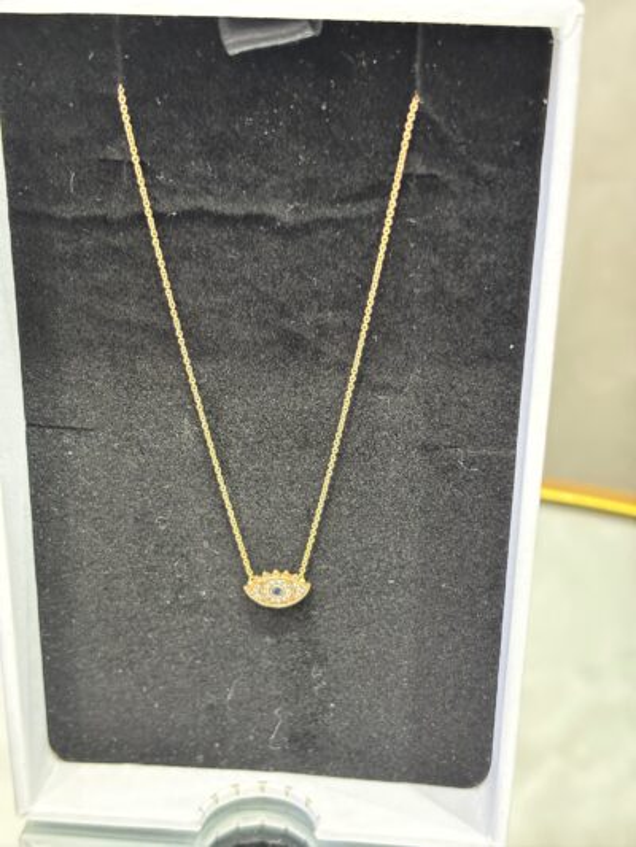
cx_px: 318
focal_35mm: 52
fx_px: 1273
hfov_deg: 28.0
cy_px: 424
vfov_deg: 36.8
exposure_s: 1/25
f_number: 1.6
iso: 250
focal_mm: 5.96
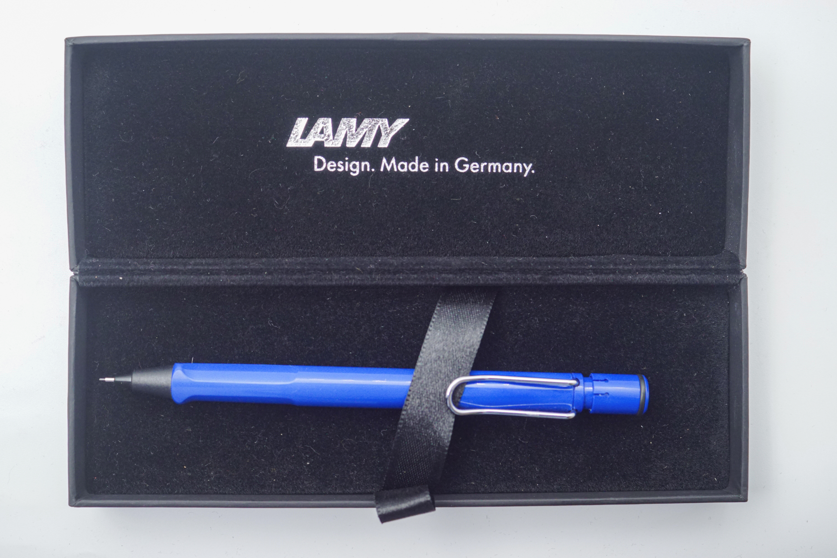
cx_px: 418
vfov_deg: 29.9
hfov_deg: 43.6
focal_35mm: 45
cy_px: 279
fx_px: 1046
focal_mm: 30
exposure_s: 1/125
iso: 800
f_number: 5.6
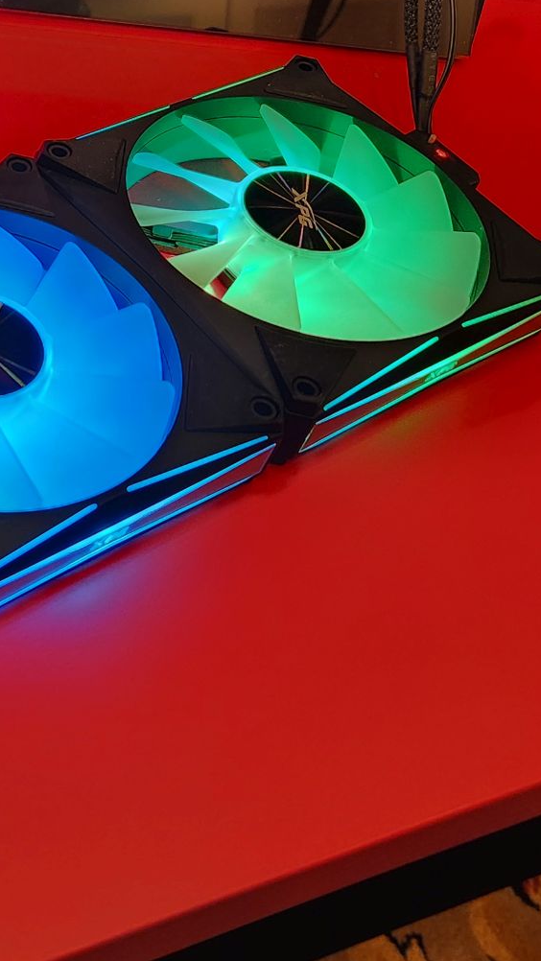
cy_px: 394
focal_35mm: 48
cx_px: -155
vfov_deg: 42.7
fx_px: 1224
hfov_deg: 22.4
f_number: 1.8
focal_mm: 5.4
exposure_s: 1/120
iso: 320
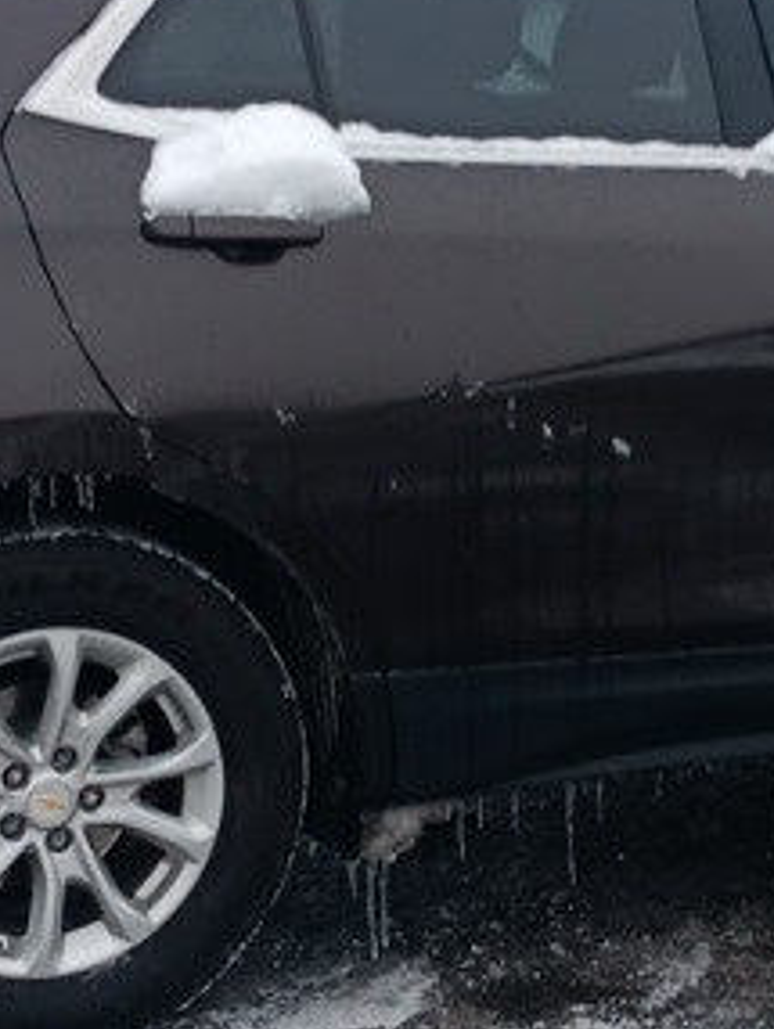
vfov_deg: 21.1
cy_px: 464
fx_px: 2768
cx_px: 508
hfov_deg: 15.9
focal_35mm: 93
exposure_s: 1/100
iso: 113
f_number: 1.8
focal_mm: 3.98
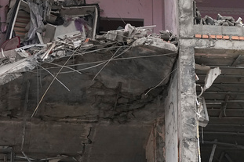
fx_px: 1829
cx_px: 163
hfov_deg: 7.6
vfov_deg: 5.1
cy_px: 148
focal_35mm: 270
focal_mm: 82
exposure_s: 1/800
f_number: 4
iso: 1600
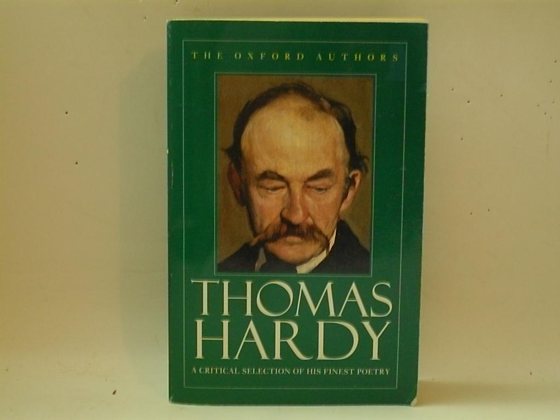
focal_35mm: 92
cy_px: 210
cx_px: 280
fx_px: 1488
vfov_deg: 16.1
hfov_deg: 21.3
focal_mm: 15.3
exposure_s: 1/4
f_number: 4.4
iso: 400
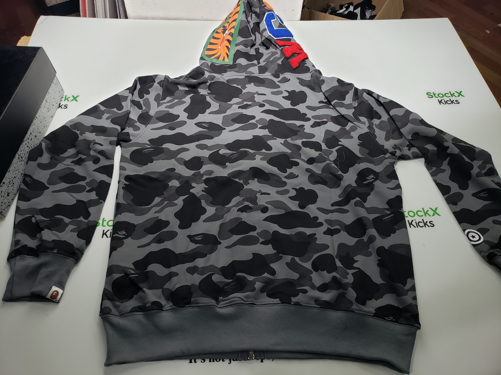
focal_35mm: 26
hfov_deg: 67.3
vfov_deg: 53.1
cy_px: 188
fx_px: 376
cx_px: 250
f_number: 2.4
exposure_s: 1/100
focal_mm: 4.3
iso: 80
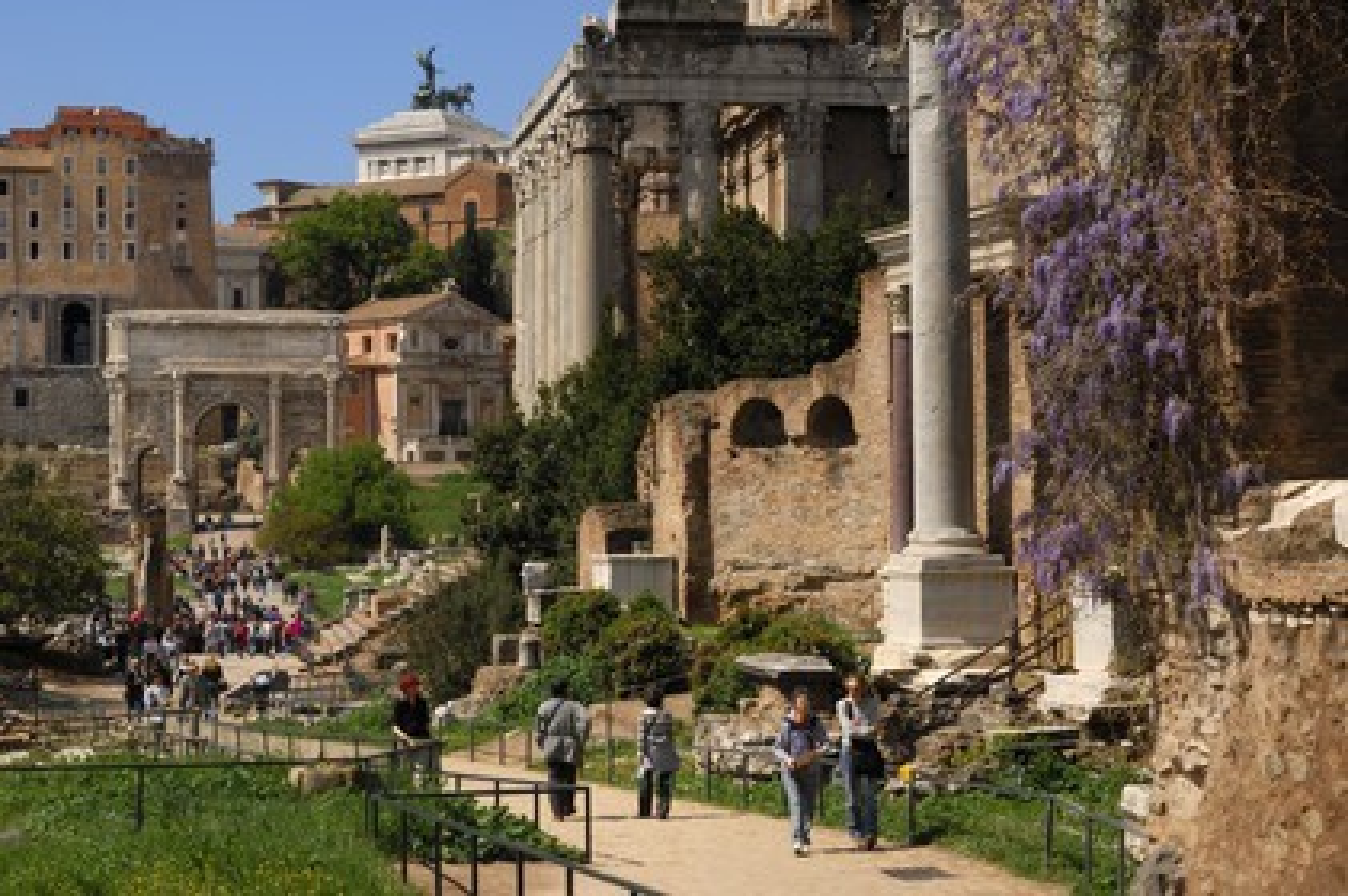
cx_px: 674
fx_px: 2694
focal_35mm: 72
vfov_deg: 18.9
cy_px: 448
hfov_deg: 28.1
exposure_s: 1/60
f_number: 17
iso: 100
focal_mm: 48
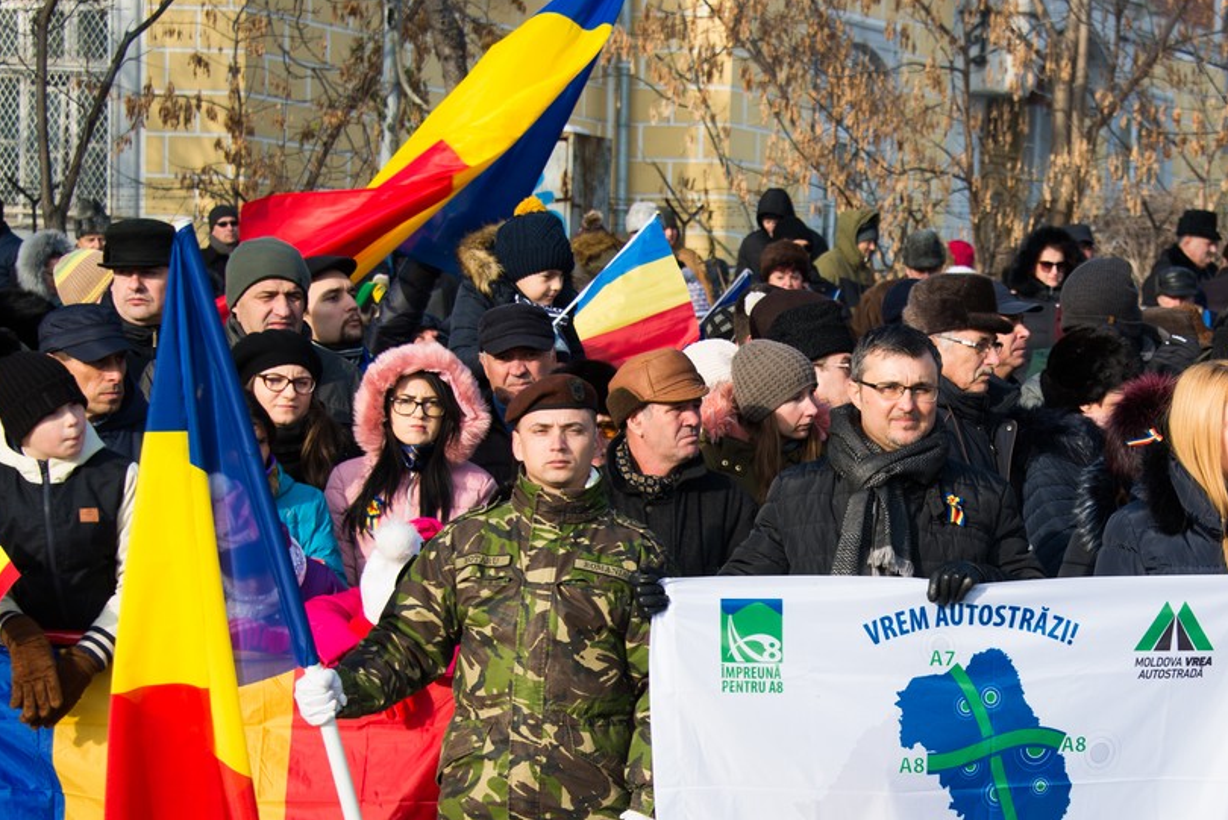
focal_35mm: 124
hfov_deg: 16.4
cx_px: 998
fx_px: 4232
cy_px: 600
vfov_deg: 11.0
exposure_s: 1/160
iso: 100
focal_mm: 70
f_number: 6.3
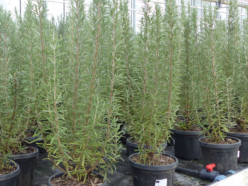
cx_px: 82
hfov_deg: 39.2
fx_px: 344
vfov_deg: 30.3
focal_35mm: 48
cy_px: 83
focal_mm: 4.5
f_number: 2.8
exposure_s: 1/60
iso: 100
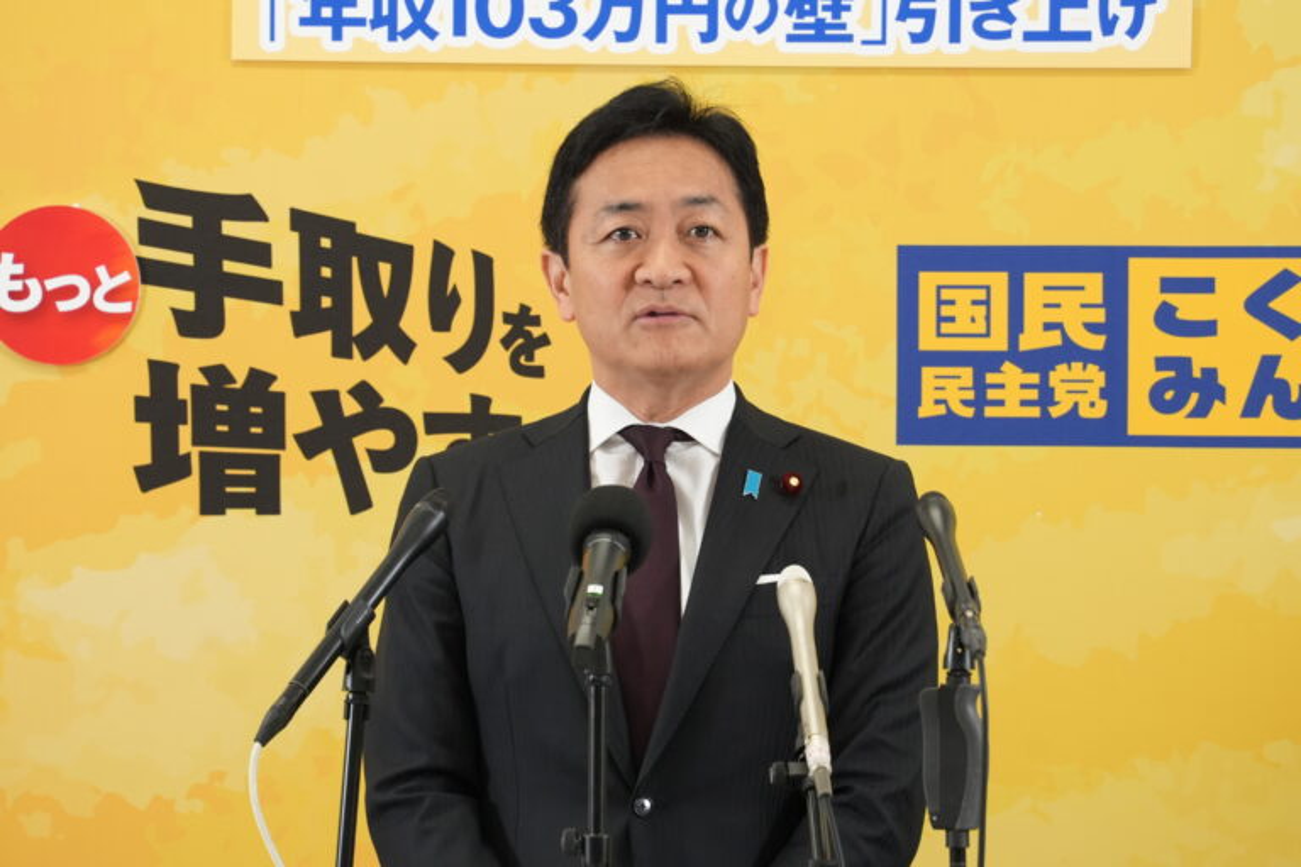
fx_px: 10841
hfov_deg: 6.9
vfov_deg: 4.6
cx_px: 650
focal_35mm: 300
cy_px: 434
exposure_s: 1/100
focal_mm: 200
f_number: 5.6
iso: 1250
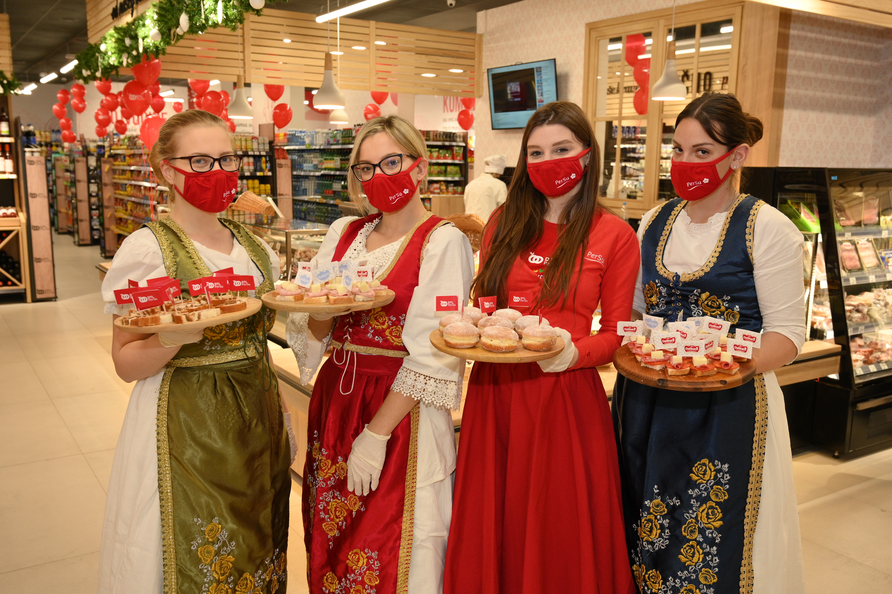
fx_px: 805
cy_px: 297
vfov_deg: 40.5
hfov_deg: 58.0
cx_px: 446
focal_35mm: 32
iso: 1000
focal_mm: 32.5
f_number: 5
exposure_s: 1/160
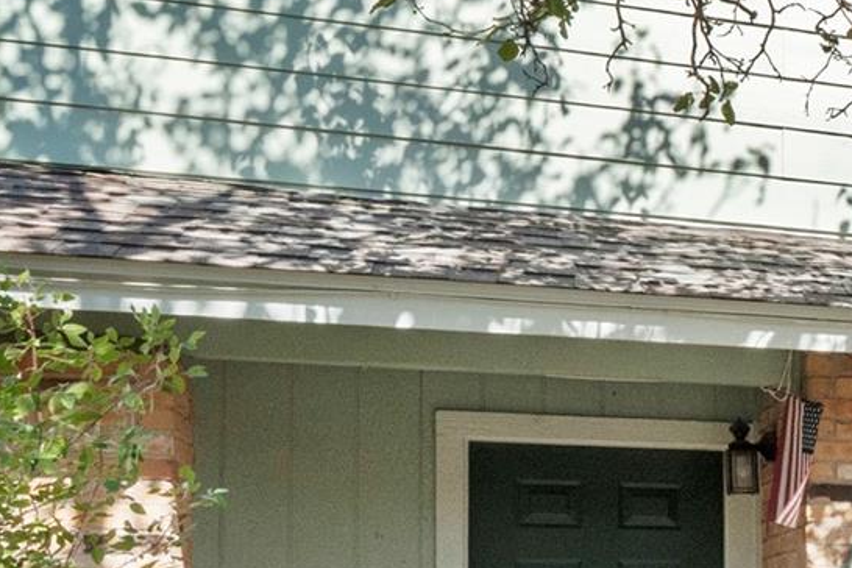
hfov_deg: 25.4
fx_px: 1420
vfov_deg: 21.2
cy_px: 666
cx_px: 1267
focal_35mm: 60
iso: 200
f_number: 11
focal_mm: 8
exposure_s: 1/160
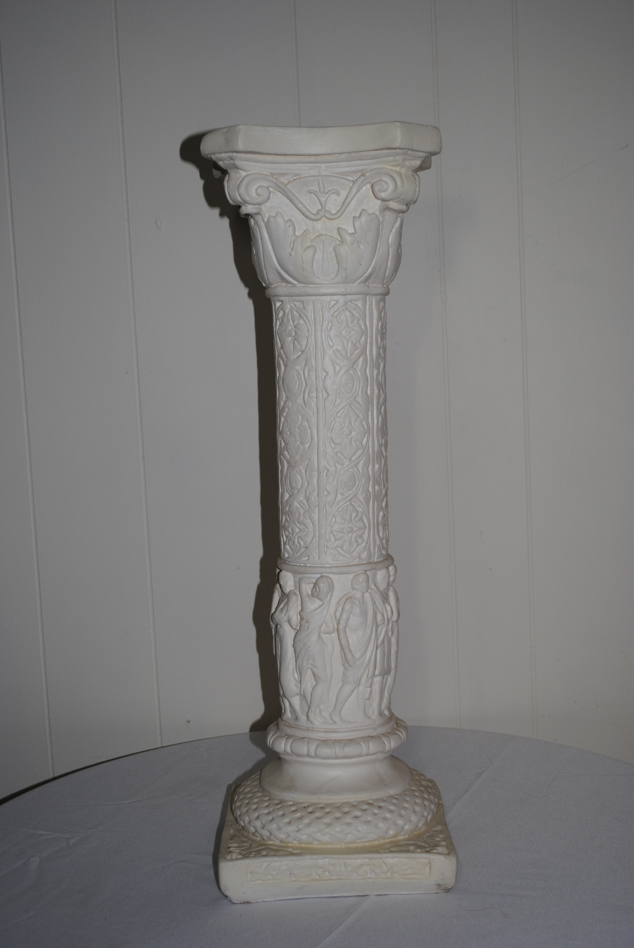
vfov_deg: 37.8
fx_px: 1383
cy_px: 474
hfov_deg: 25.8
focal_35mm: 52
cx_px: 317
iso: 200
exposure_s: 1/60
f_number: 5
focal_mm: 35
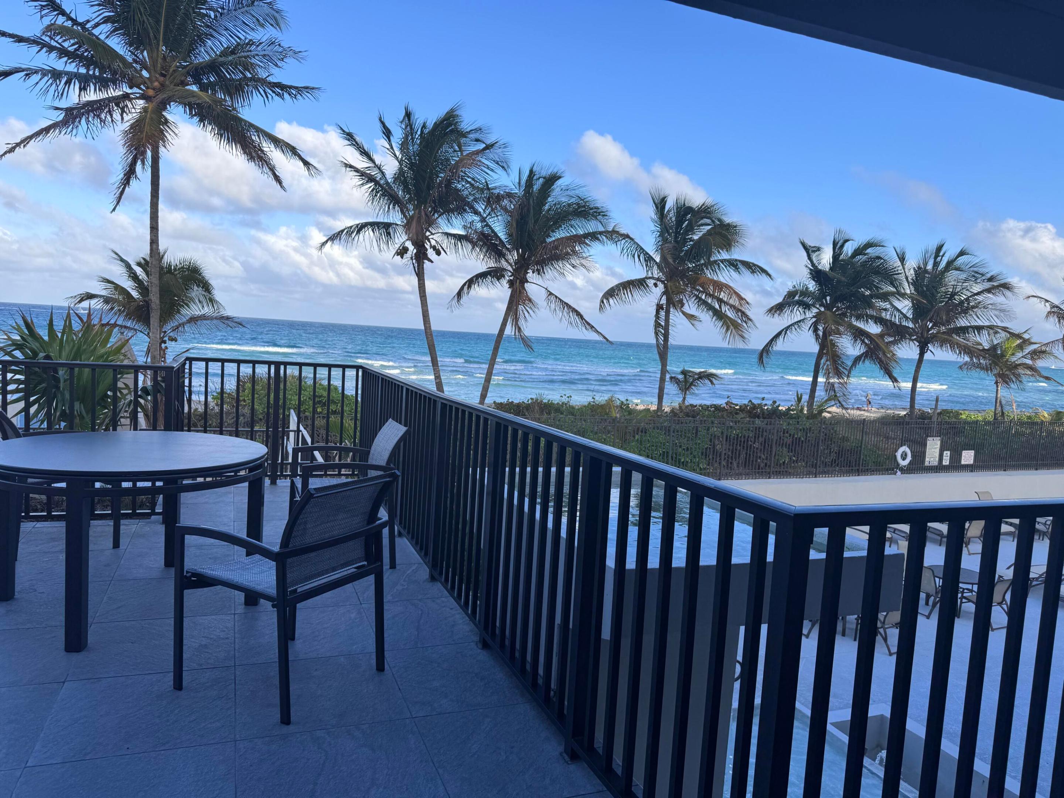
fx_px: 738
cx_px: 532
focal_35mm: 24
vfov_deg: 56.8
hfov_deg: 71.6
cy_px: 399
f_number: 1.78
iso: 80
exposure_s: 1/2506
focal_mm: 6.76
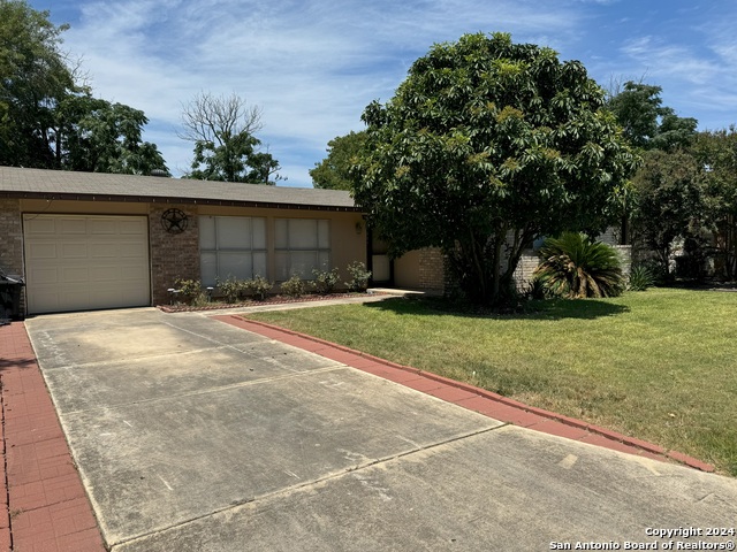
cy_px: 276
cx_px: 368
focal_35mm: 24
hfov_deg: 71.6
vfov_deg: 56.8
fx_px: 511
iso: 80
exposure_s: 1/5814
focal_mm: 6.76
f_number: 1.78
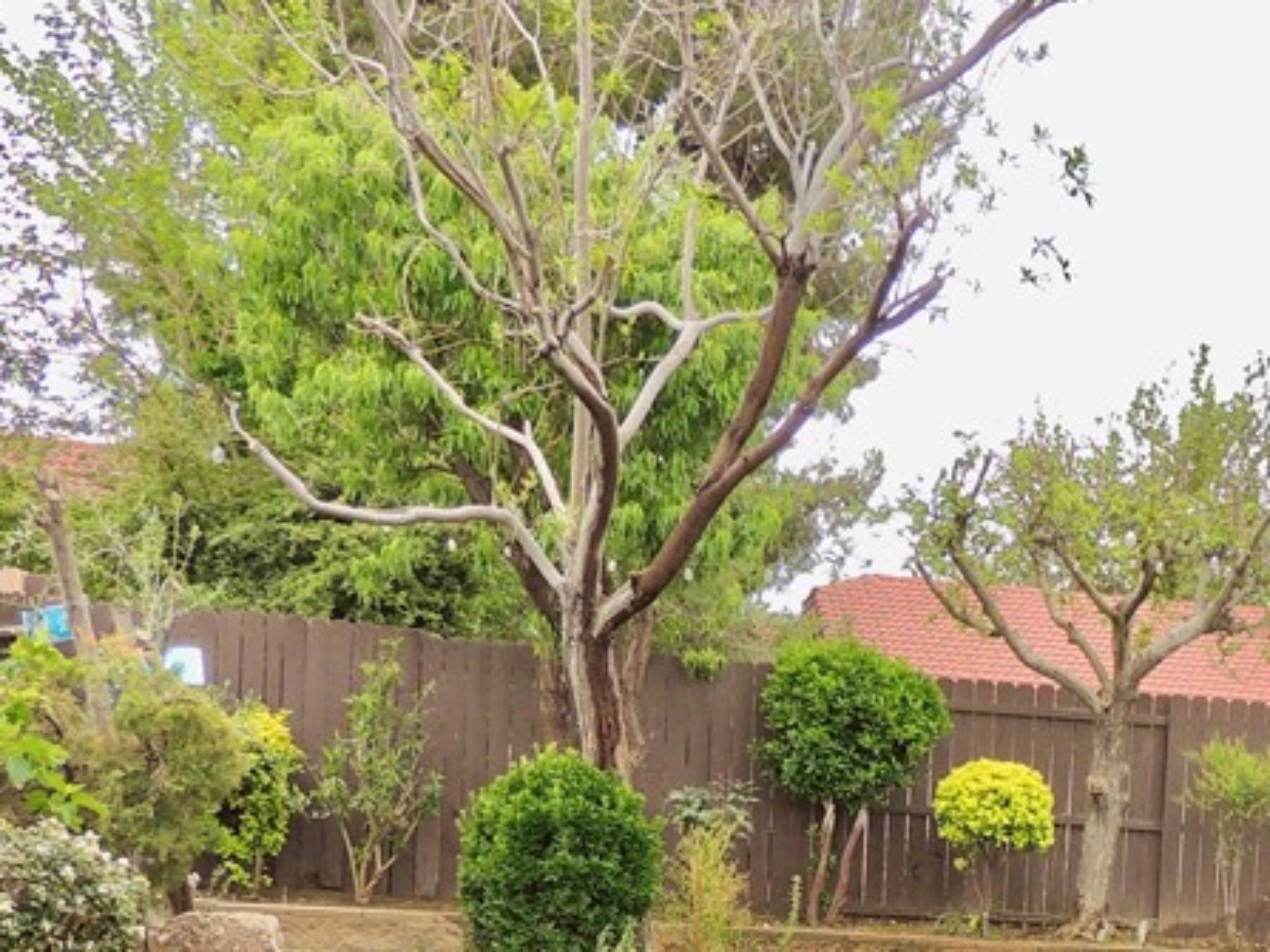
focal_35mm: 55
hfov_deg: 33.1
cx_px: 1145
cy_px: 1029
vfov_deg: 24.8
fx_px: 2017
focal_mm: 4.3
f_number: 3
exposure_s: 1/200
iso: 100
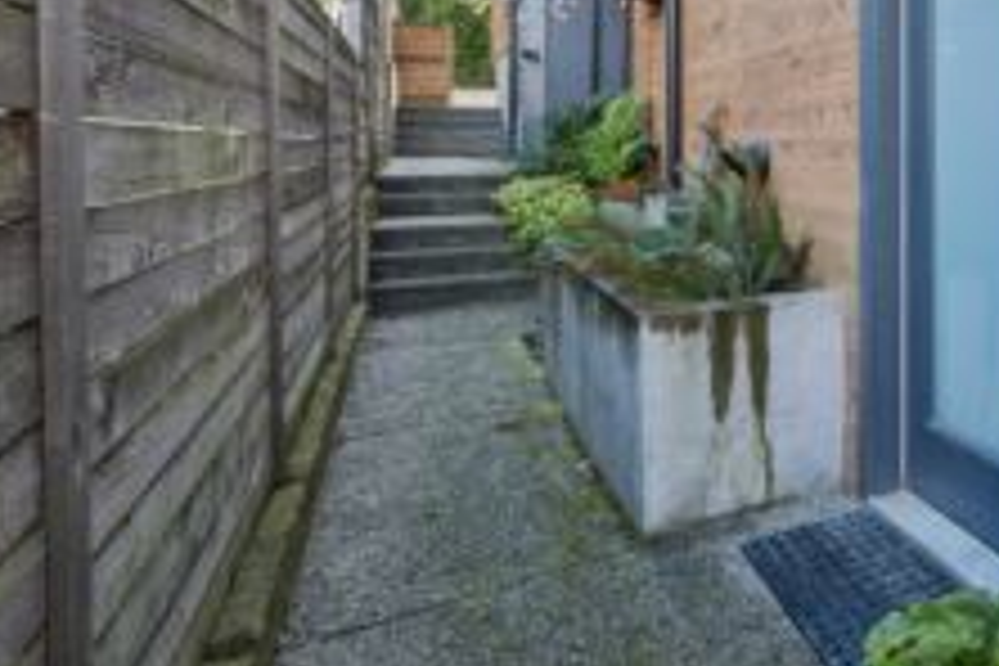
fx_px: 749
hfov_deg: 58.3
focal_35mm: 27
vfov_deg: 45.3
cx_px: 886
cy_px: 124
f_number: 9
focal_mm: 10
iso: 500
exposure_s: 1/30
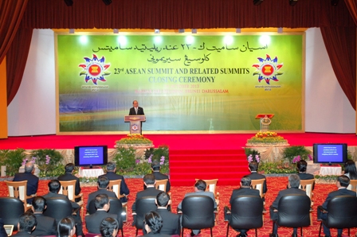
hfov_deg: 53.2
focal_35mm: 36
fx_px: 357
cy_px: 118
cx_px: 178
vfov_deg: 36.8
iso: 640
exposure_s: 1/60
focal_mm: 24
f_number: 4
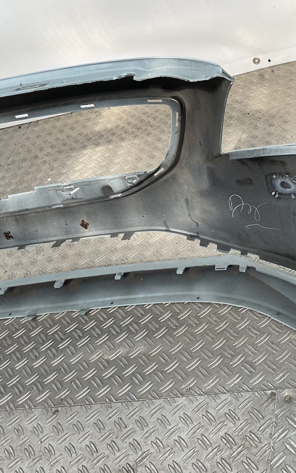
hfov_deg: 27.0
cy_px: 263
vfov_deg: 43.4
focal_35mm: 46
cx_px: 268
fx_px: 594
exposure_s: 1/124
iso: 16
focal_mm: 3
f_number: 1.8
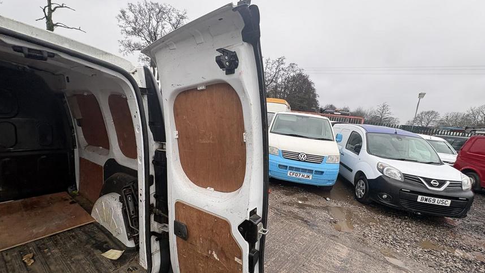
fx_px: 206
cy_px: 152
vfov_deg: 66.8
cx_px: 235
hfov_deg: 99.4
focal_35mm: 16
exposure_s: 1/141
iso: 40
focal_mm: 2.22
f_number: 2.2
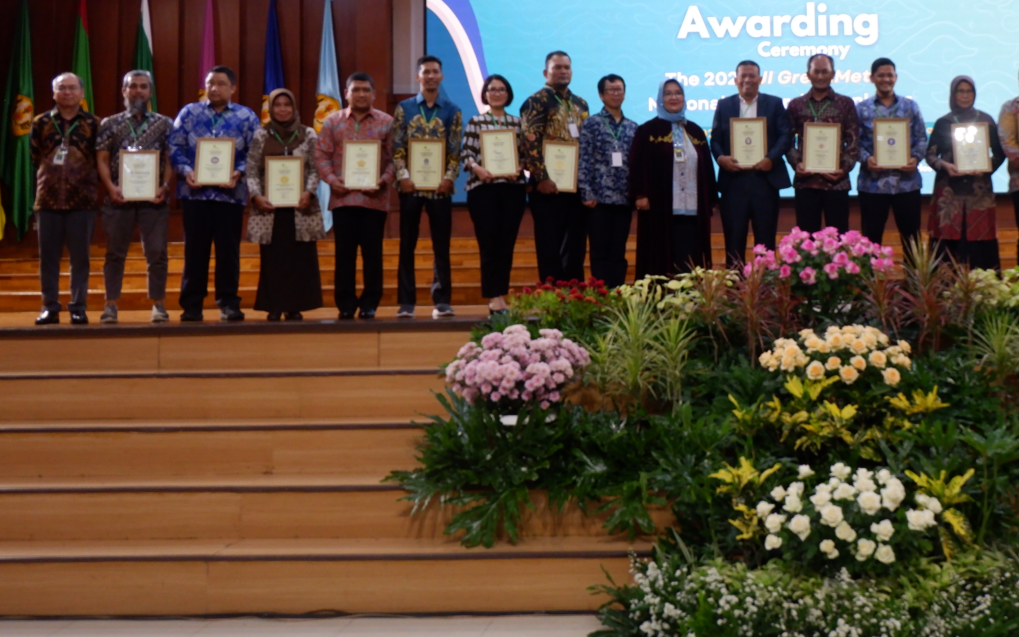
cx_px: 751
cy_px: 146
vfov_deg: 26.0
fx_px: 1361
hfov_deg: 40.0
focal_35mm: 49
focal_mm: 21.1
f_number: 5.6
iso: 1600
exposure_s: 1/50
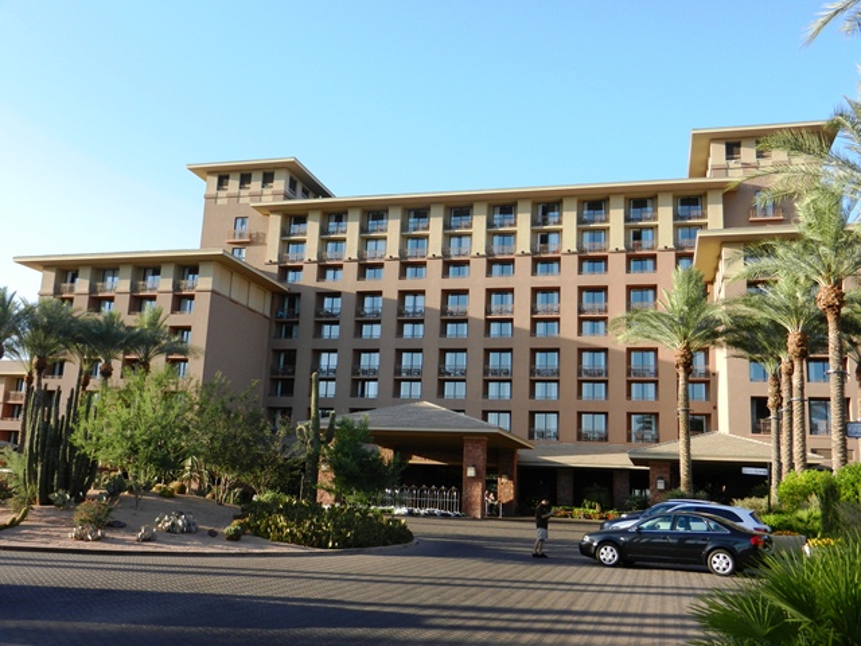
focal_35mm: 33
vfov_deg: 42.9
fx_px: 821
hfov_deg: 55.4
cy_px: 323
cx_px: 430
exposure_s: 1/400
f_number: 3.8
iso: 160
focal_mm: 5.9
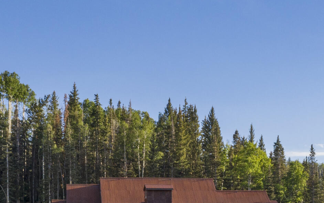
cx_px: 175
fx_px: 804
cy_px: 258
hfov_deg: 22.8
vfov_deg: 13.9
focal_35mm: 91
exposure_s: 1/100
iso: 100
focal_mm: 10.26
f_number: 10
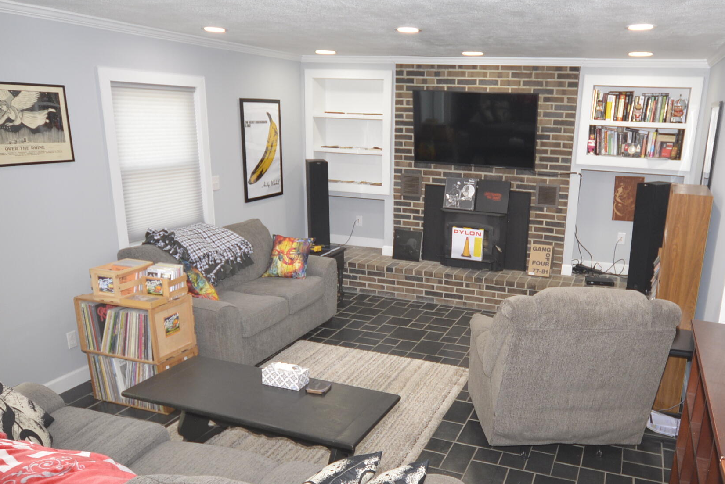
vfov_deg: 43.6
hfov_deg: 61.4
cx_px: 444
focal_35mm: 30
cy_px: 282
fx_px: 603
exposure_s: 1/60
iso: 400
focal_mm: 11
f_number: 4.2
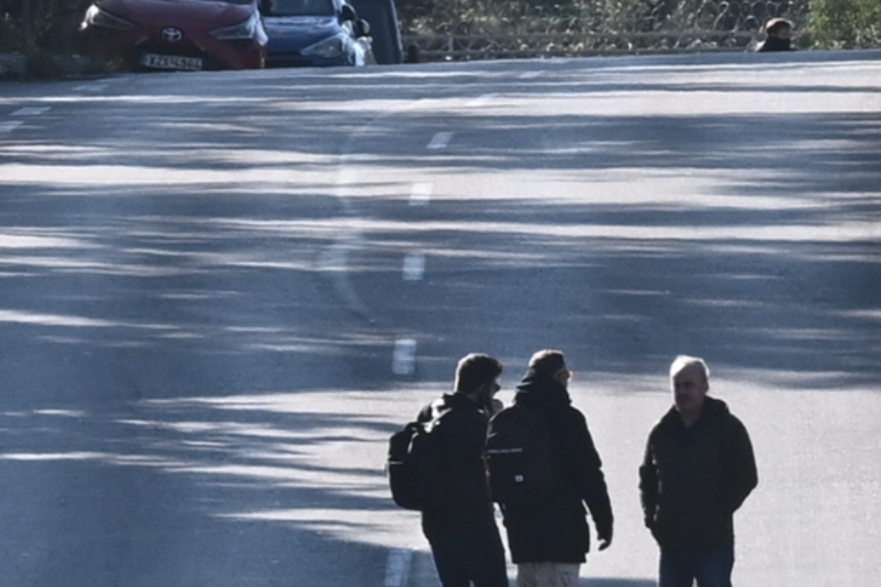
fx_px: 22850
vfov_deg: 1.5
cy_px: -43
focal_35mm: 934
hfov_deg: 2.2
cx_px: 958
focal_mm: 200
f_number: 9
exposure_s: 1/320
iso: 200
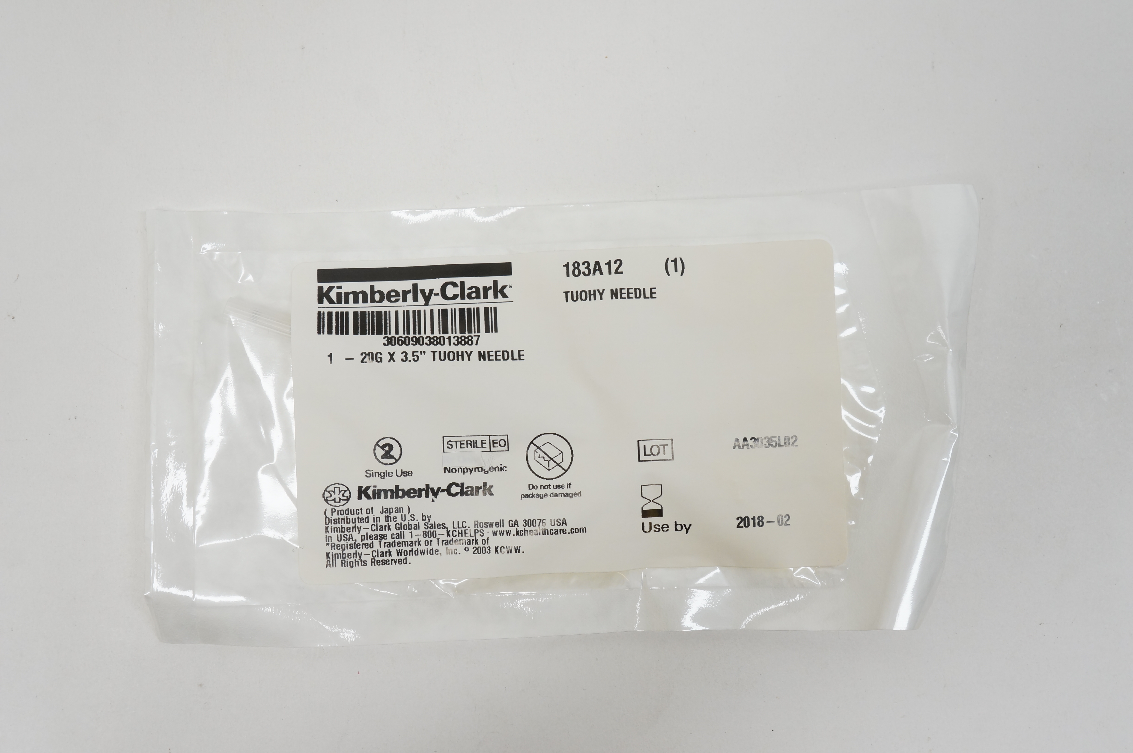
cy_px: 376
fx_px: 1368
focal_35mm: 44
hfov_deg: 45.0
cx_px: 566
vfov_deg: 30.8
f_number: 7.1
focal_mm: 29
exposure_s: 1/80
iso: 400
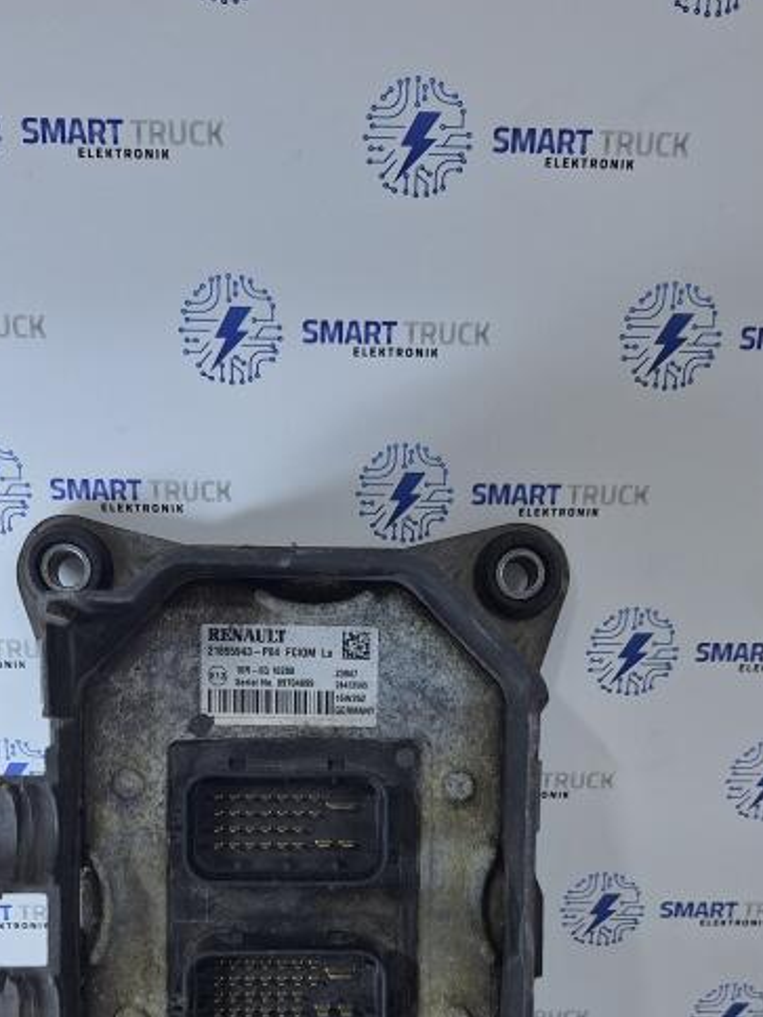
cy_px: 788
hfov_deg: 37.7
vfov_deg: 46.8
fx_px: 1117
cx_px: 341
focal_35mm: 38
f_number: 1.8
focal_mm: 5.54
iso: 125
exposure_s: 1/50
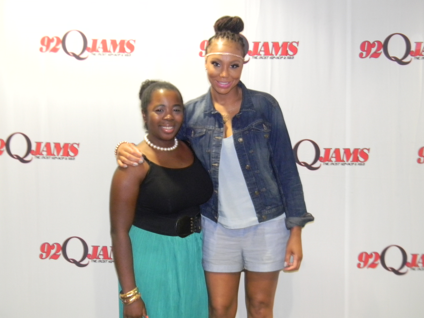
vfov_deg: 34.3
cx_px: 211
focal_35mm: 42
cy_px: 159
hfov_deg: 44.8
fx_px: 514
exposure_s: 1/8
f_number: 3.8
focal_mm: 7.3
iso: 400
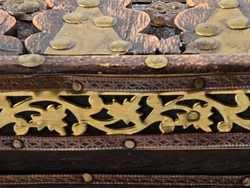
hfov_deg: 2.9
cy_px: 289
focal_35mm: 694
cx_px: 178
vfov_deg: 2.1
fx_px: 5014
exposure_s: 1/160
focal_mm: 105
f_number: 11
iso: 100
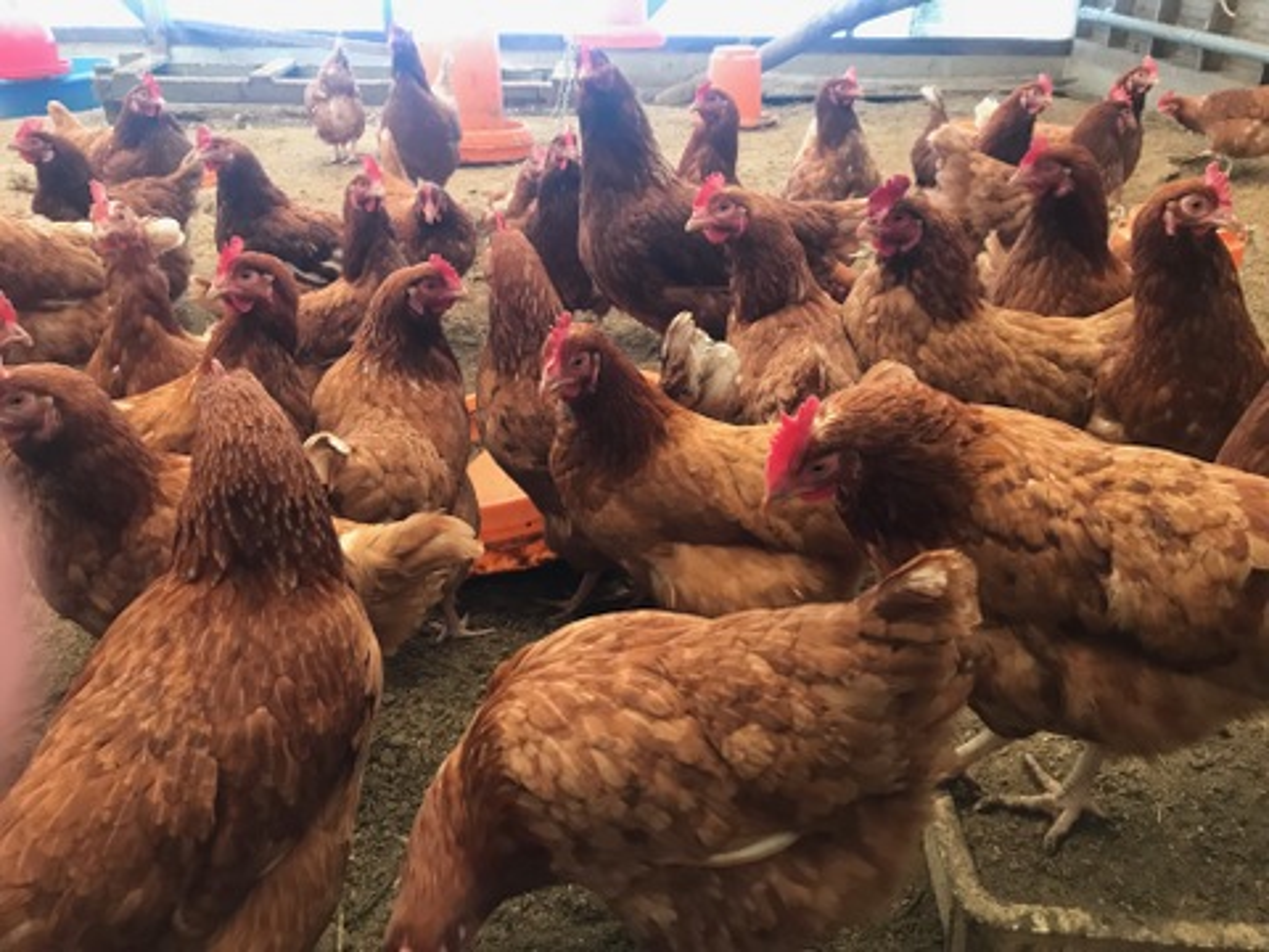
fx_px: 1026
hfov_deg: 63.4
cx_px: 634
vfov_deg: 49.7
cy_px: 476
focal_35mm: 28
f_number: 1.8
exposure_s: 1/15
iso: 64
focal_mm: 3.99
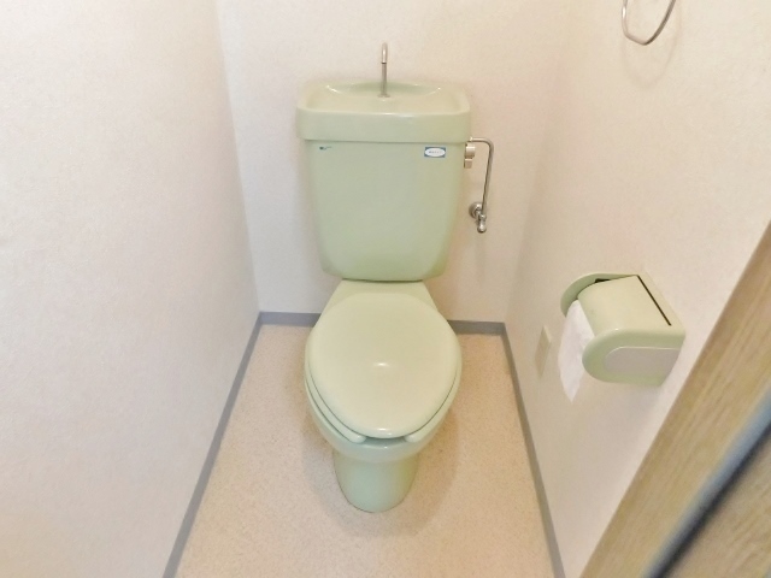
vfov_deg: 58.9
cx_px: 386
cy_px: 289
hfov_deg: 73.9
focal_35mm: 23
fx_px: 512
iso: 400
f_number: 3
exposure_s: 1/25
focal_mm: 4
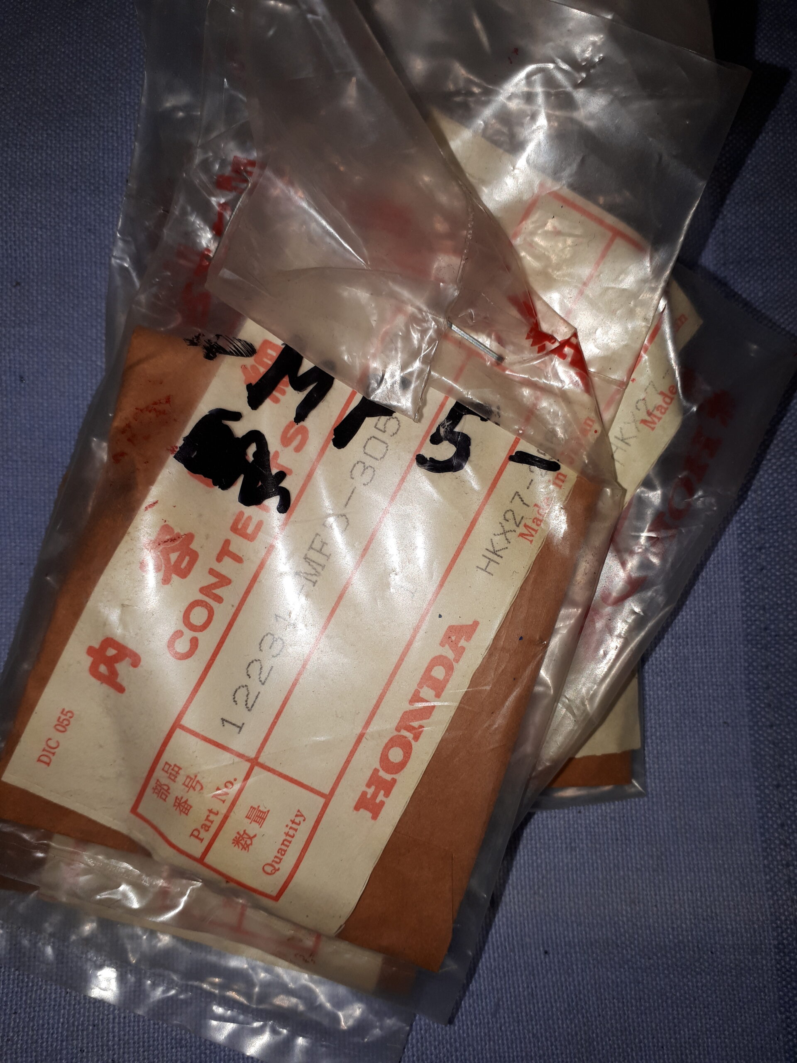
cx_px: 398
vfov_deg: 65.3
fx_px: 829
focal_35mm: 27
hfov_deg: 51.4
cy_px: 532
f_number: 1.9
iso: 40
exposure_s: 1/658
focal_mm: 3.6
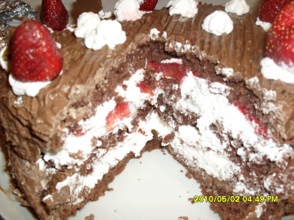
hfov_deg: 52.6
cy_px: 110
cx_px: 147
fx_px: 297
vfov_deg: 40.7
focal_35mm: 35
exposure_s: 1/45
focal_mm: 6.3
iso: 200
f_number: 3.2
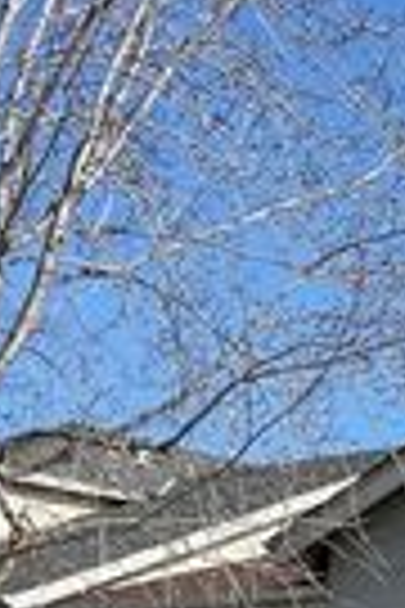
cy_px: 673
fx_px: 1620
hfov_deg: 12.3
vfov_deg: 20.2
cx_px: 846
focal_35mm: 96
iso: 32
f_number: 1.6
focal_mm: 5.1
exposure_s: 1/3559
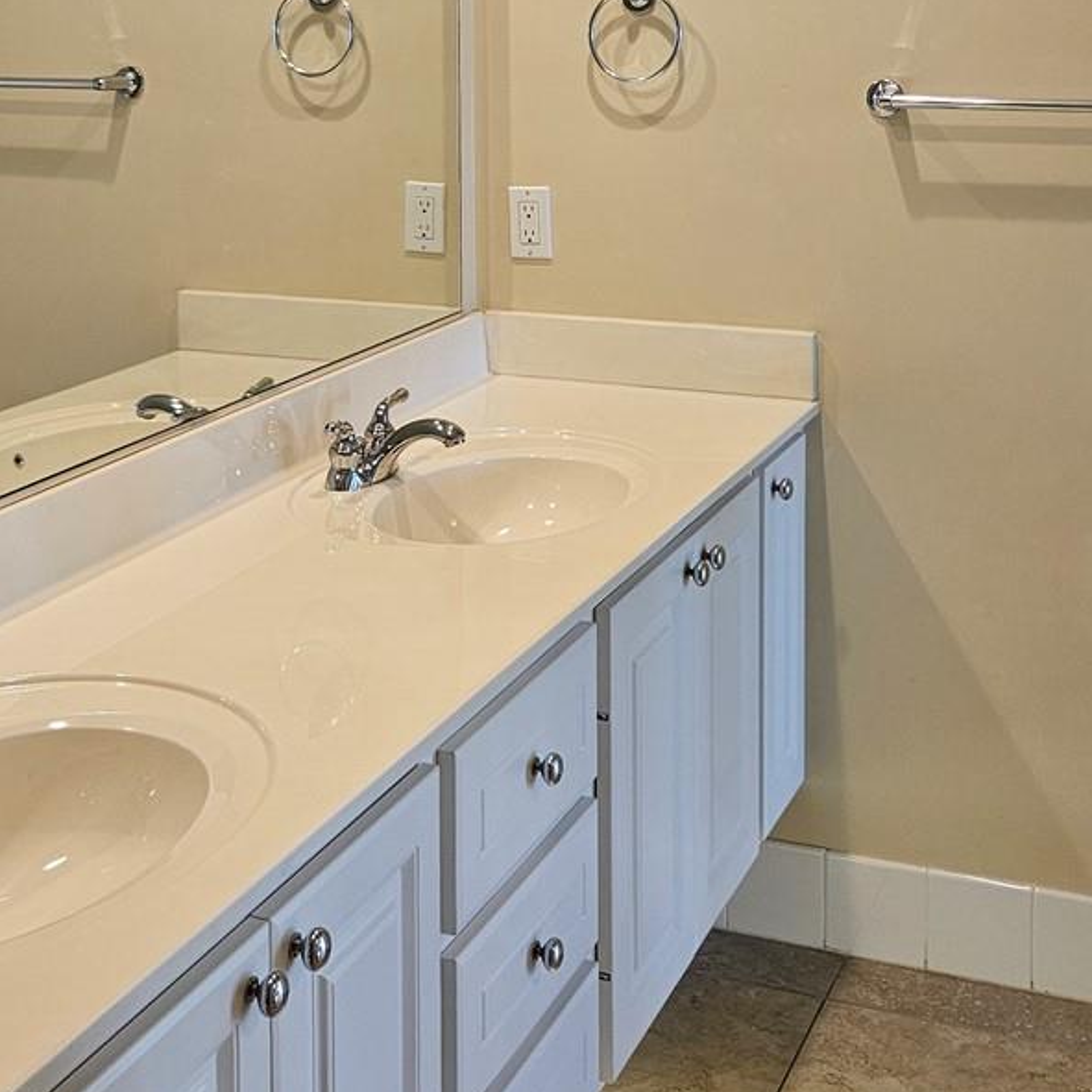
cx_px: 530
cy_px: 153
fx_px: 1963
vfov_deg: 30.0
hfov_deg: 31.1
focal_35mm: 55
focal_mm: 5.4
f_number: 1.8
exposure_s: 1/120
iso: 125
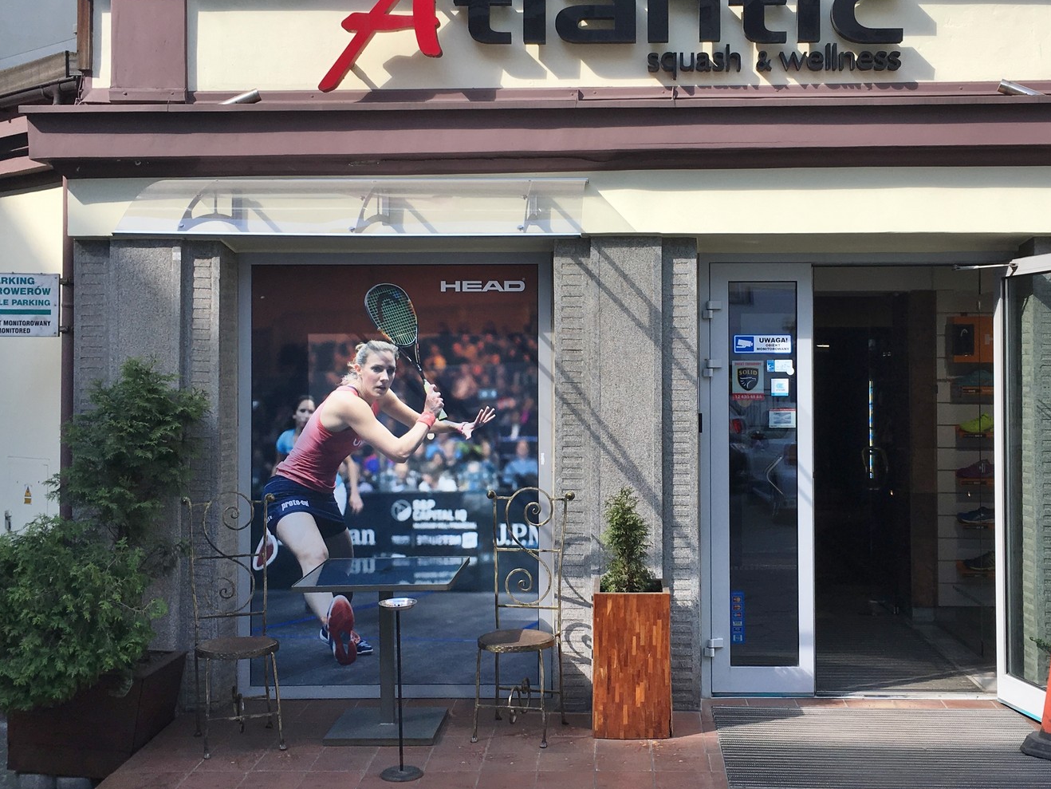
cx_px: 606
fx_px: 1336
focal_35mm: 44
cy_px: 364
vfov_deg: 32.9
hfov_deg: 42.8
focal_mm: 4.15
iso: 25
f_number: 2.2
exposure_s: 1/686
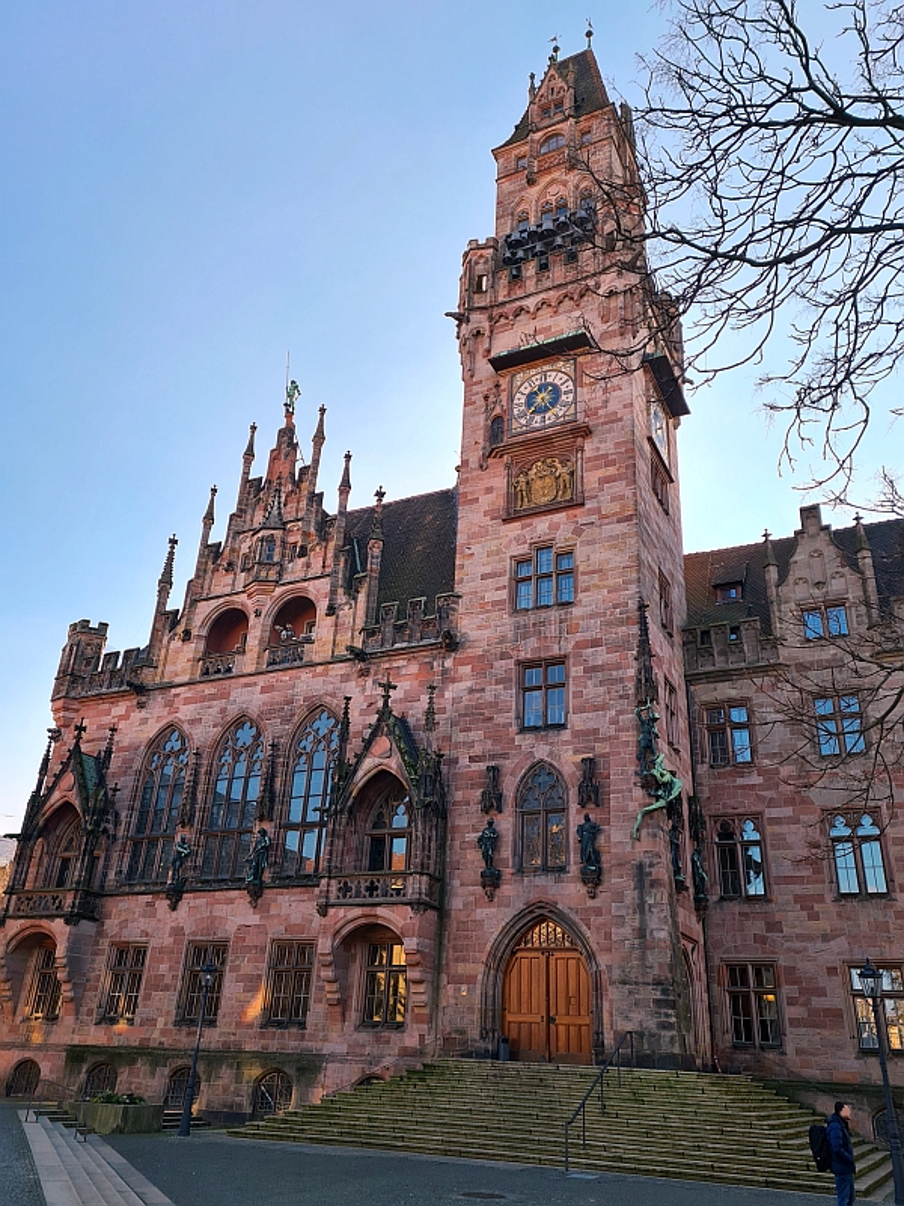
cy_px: 603
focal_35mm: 26
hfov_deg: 53.1
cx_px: 452
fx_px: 905
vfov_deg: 67.3
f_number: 1.8
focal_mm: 5.4
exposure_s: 1/948
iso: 50
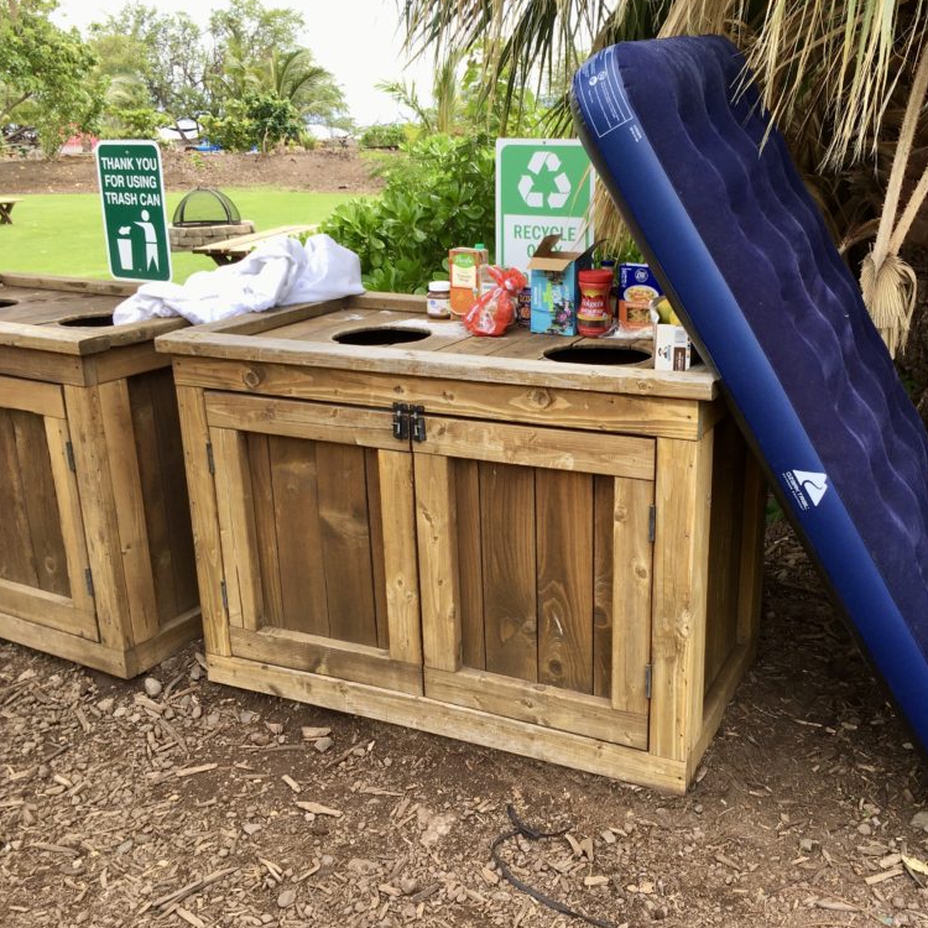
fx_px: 1062
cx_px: 547
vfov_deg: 47.2
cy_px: 459
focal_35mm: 35
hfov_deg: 47.0
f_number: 2.2
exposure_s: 1/356
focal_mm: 4.15
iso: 25
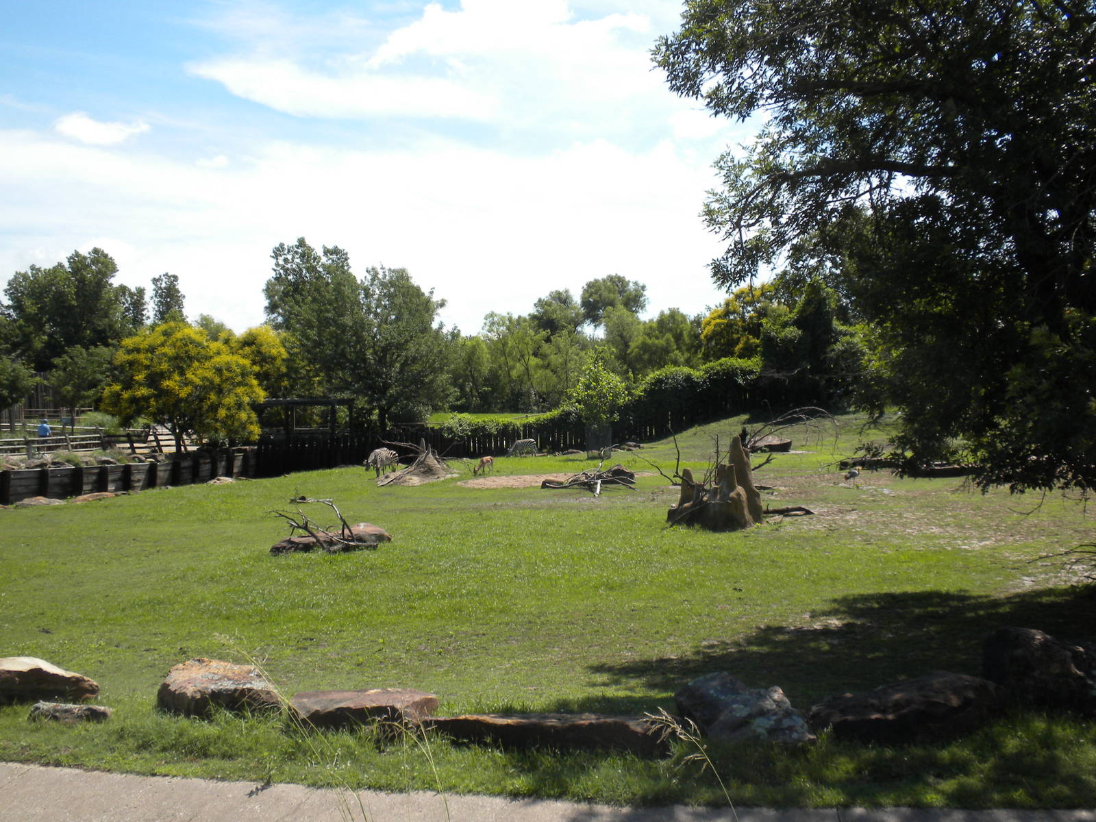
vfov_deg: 38.7
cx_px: 548
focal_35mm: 37
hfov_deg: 50.1
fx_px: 1171
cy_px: 411
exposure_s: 1/93.3
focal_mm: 6.6
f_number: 10
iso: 64
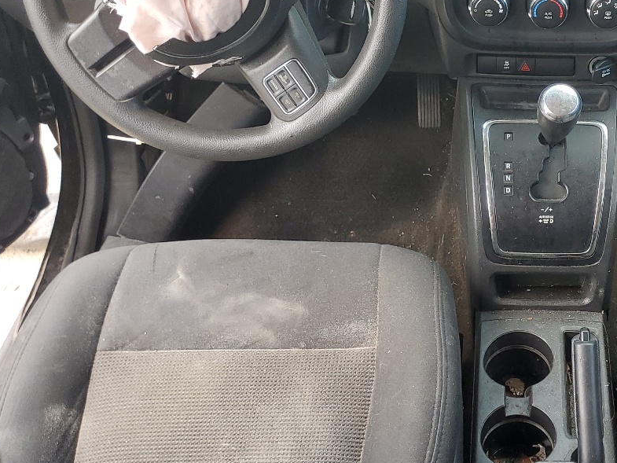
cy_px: 134
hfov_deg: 34.9
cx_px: 504
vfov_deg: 27.3
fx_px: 945
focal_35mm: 53
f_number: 1.5
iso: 50
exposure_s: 1/152
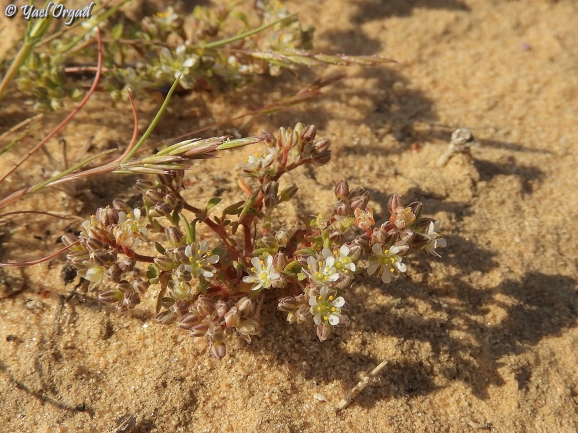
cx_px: 289
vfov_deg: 40.7
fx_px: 584
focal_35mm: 35
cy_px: 216
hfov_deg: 52.6
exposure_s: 1/1600
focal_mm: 6.3
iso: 100
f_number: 3.8
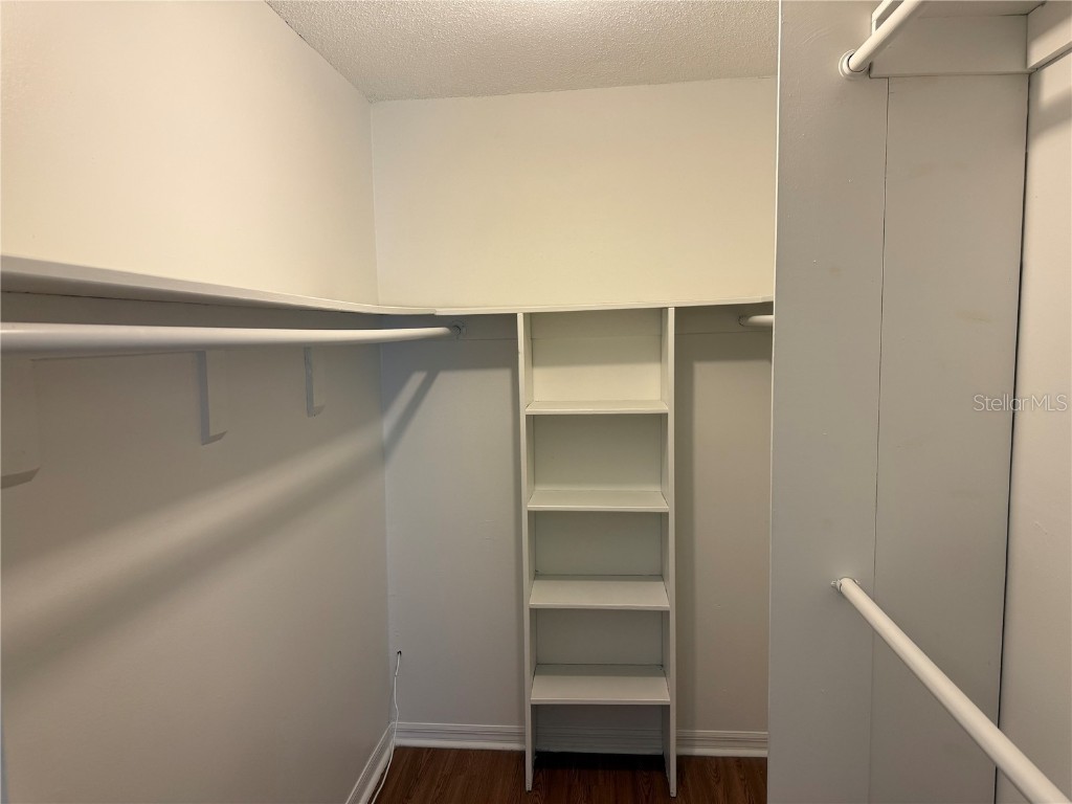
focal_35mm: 24
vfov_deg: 56.8
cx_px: 536
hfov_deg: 71.6
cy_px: 402
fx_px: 743
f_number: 1.78
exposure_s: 1/120
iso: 200
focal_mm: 6.76
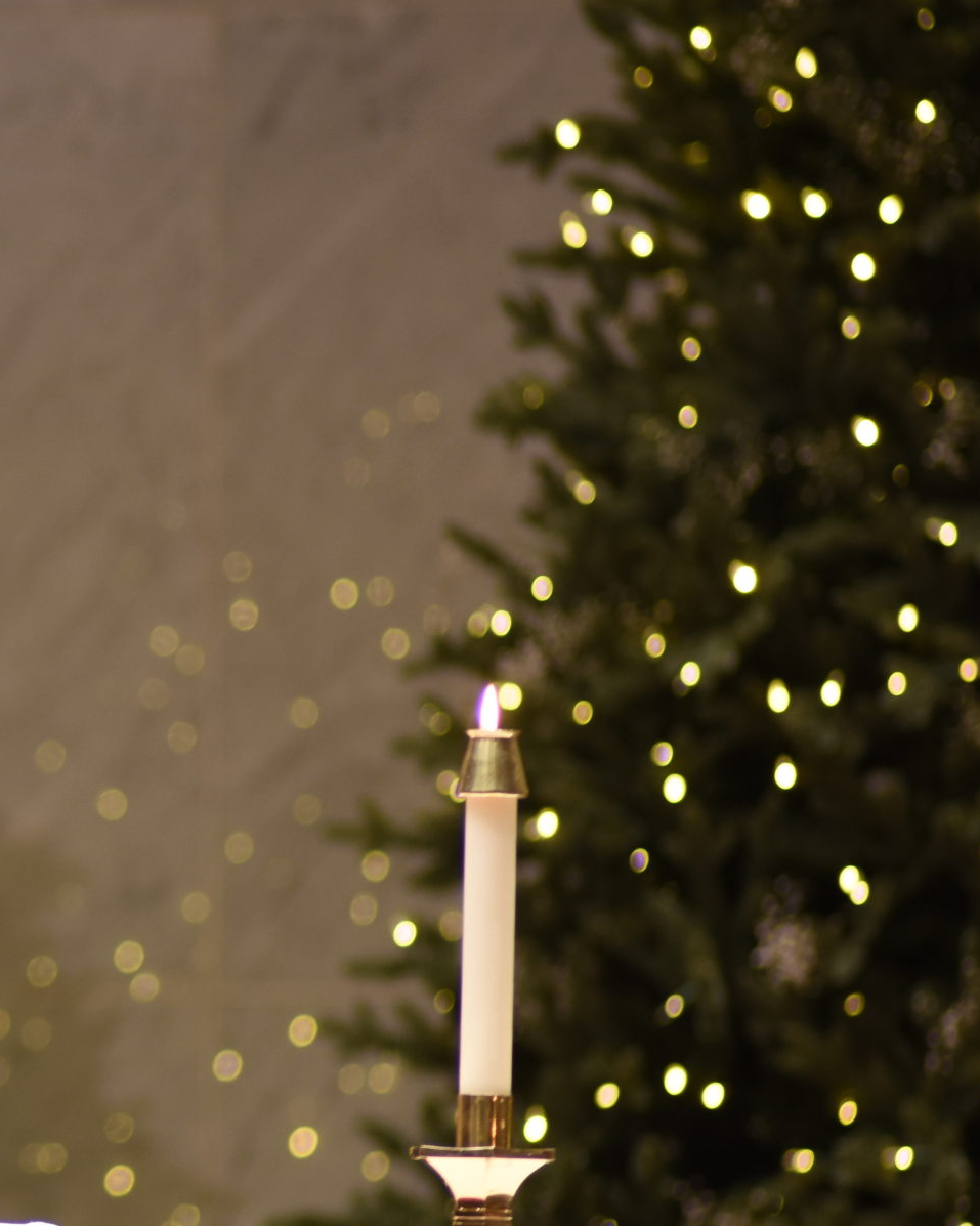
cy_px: 781
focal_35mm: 527
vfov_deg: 3.7
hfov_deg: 2.9
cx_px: -305
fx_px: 19114
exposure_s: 1/50
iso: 400
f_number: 2.8
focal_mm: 175
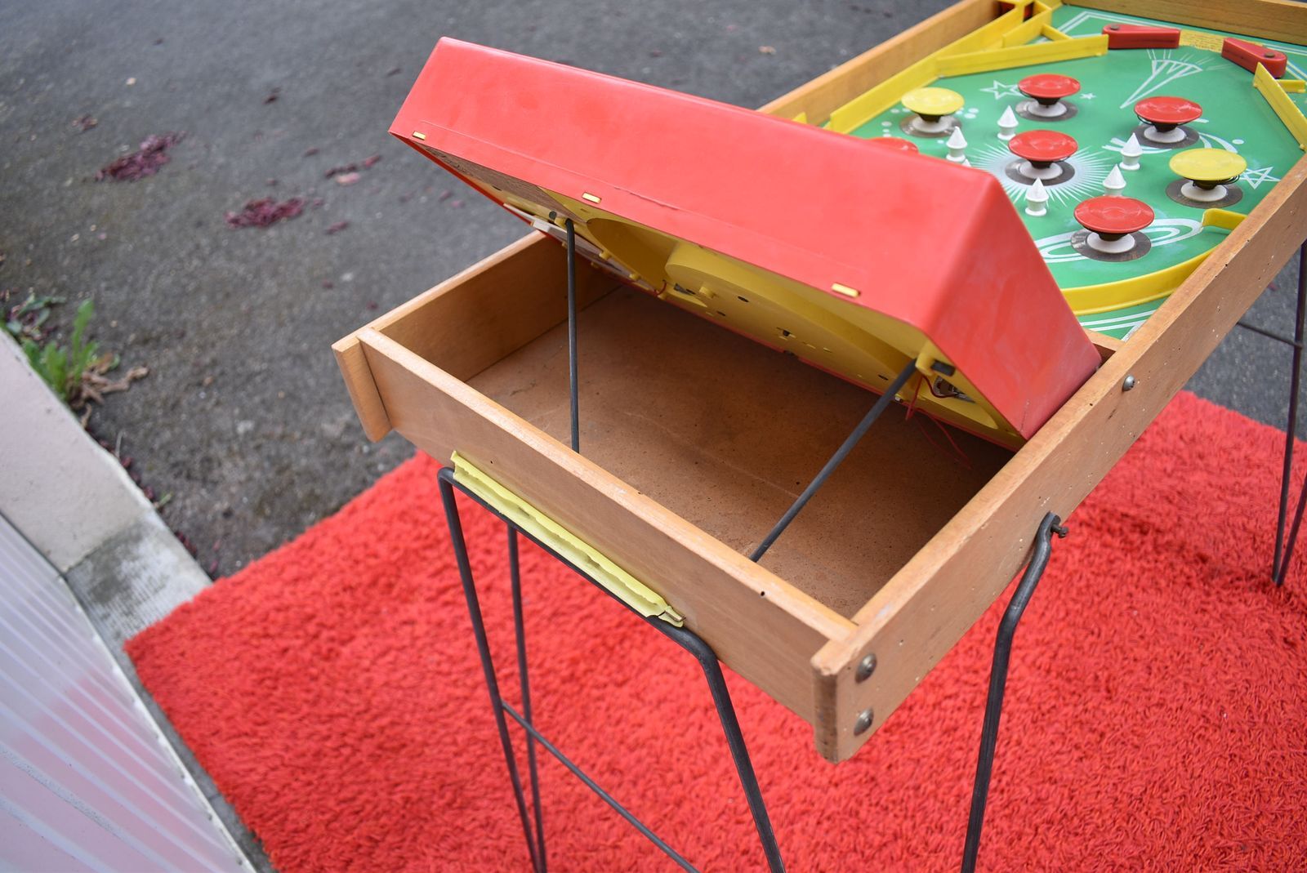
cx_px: 654
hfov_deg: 67.3
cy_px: 436
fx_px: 981
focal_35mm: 27
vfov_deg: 48.0
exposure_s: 1/125
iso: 100
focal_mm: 18
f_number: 3.5
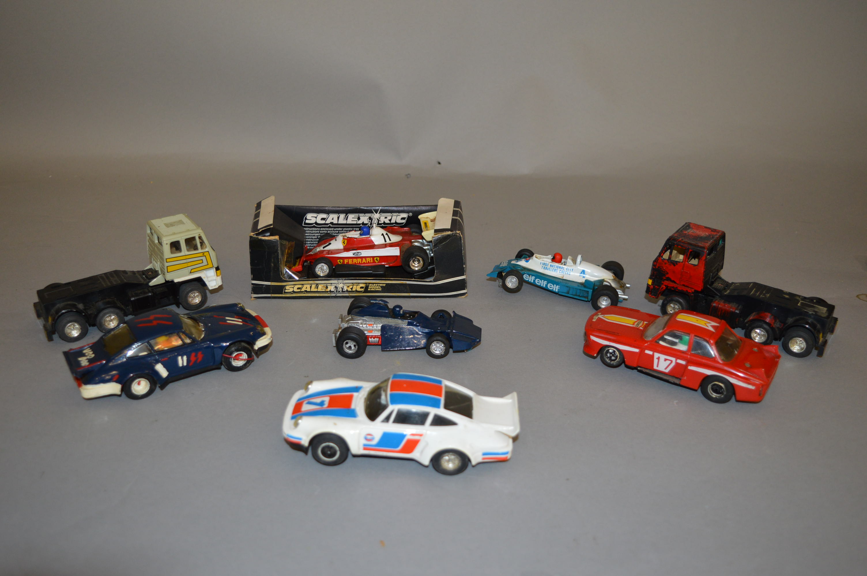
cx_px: 434
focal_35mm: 36
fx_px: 866
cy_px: 288
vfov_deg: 36.8
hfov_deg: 53.2
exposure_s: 1/60
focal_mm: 24
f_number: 4
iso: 450
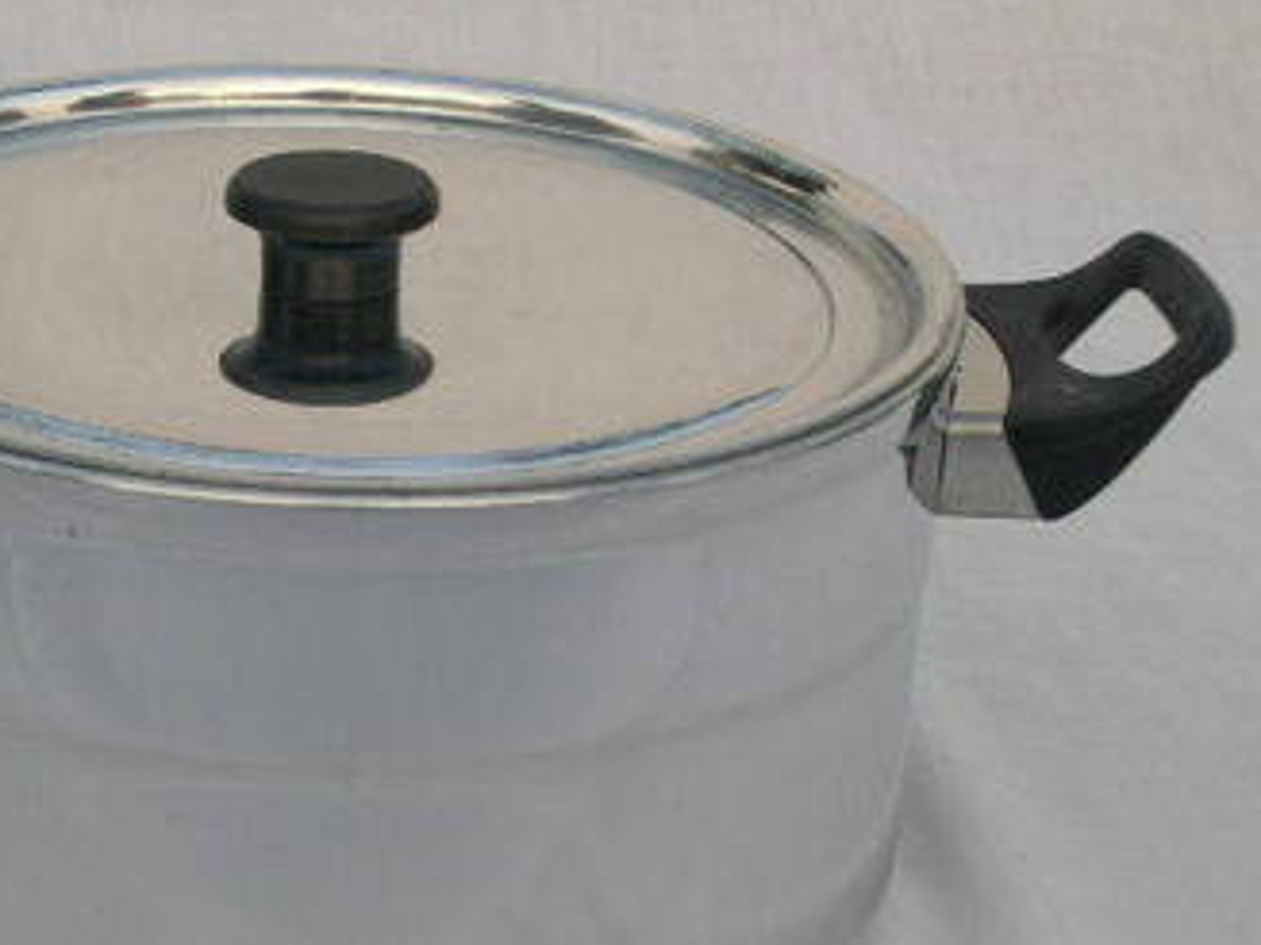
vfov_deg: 25.2
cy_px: 521
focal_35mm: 58
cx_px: 327
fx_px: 2113
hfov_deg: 32.6
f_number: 3.7
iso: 100
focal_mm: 14.2
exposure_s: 1/188
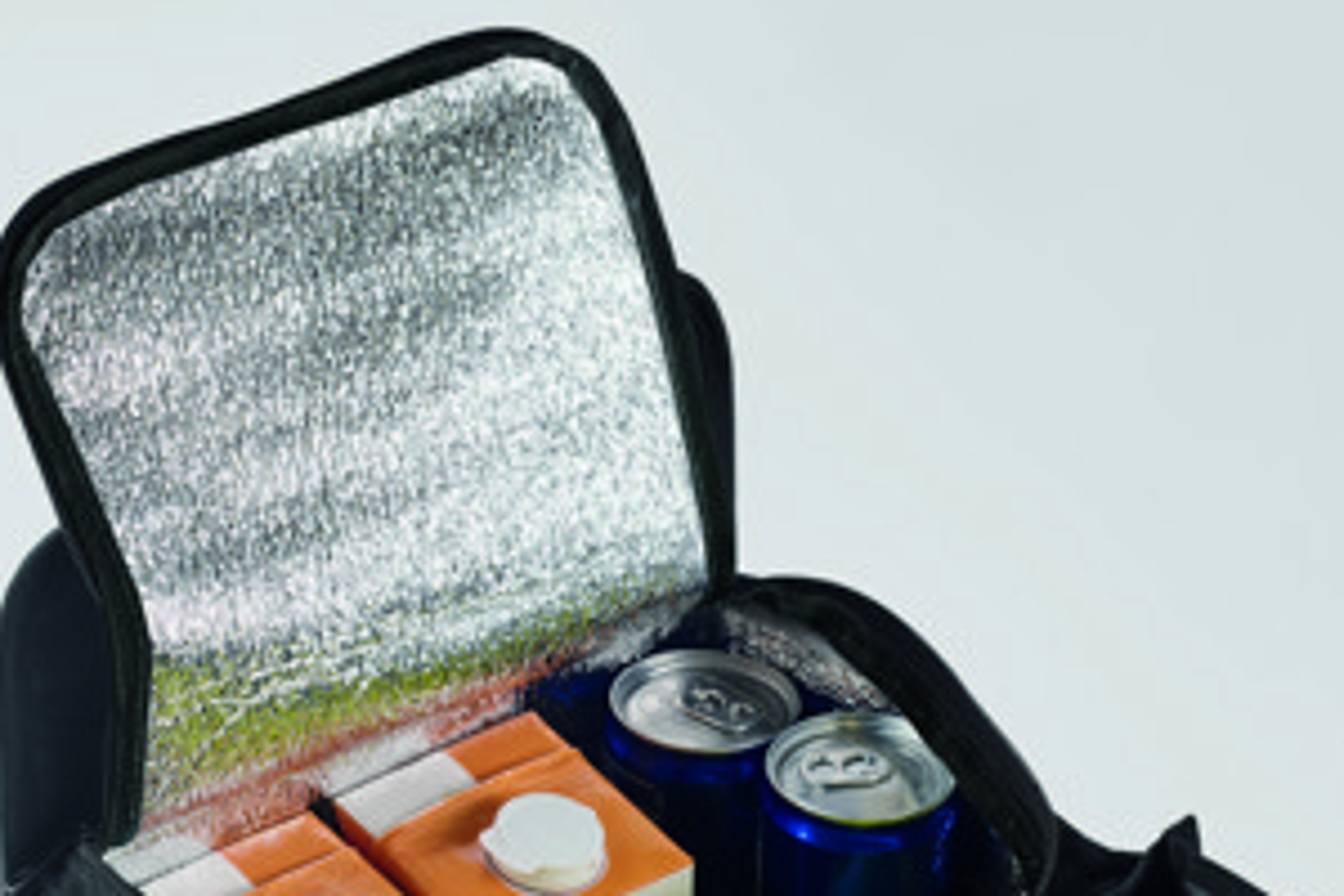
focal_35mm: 170
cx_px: 564
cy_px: 632
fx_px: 6346
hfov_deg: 12.1
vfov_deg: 8.1
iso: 125
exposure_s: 1/125
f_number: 13
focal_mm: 85
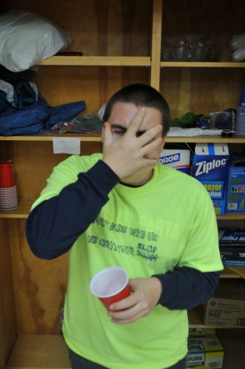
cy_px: 191
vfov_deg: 55.8
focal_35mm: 34
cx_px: 117
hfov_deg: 38.8
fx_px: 348
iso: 200
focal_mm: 20
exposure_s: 1/60
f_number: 3.2
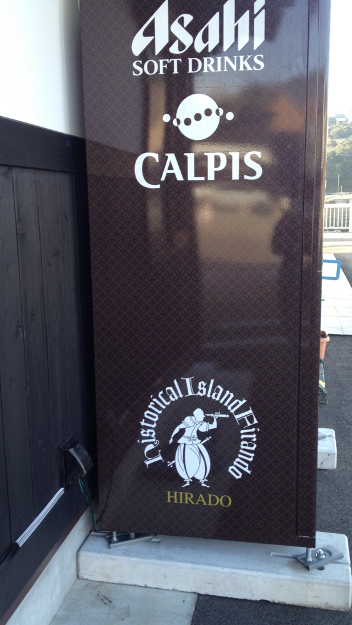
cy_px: 307
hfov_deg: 30.4
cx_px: 195
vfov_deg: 51.6
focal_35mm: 39
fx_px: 647
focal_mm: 4.28
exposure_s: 1/120
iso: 50
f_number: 2.4
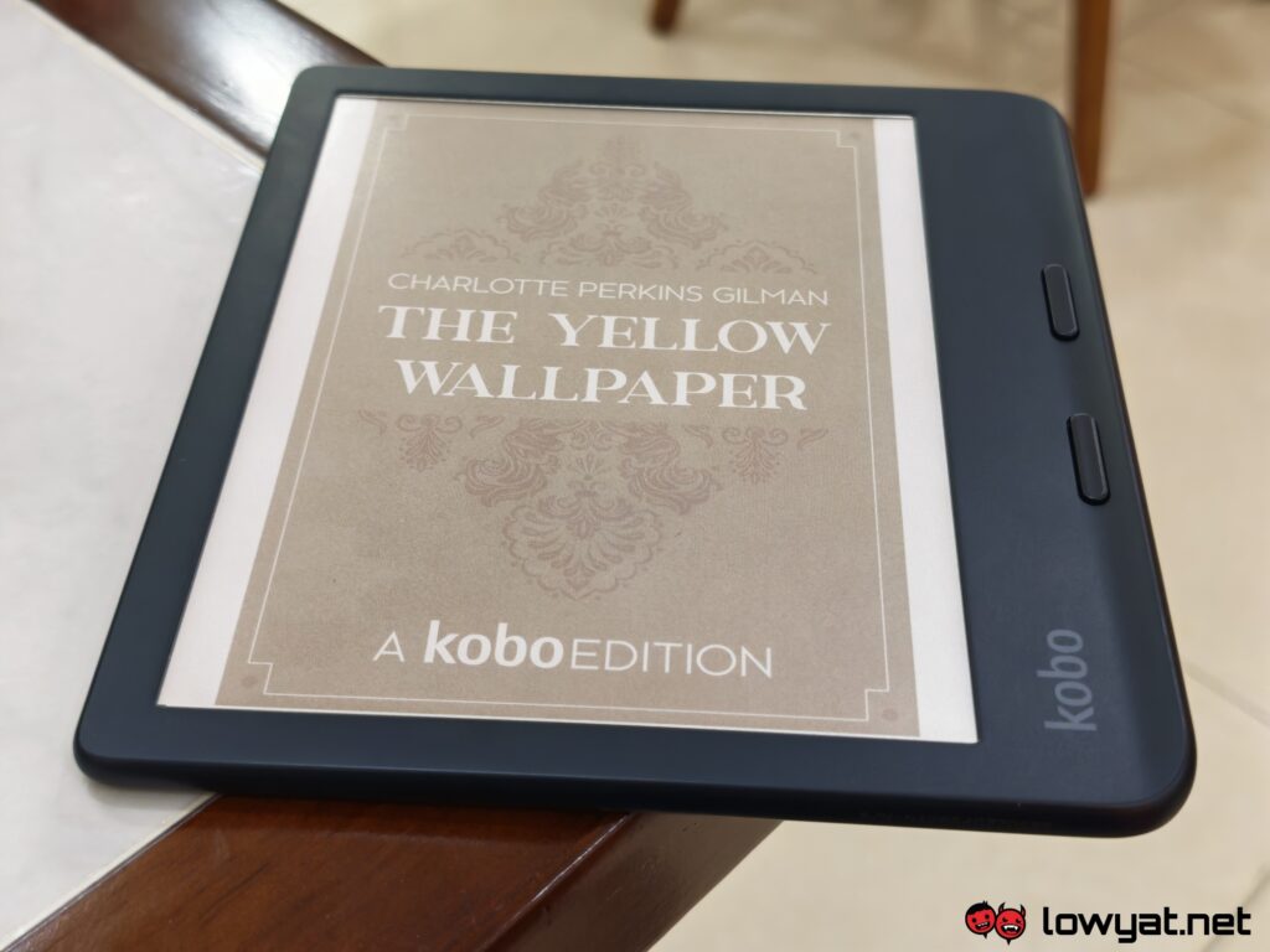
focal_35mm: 46
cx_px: 635
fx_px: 1688
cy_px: 476
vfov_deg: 31.5
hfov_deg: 41.2
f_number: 1.6
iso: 200
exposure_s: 1/50
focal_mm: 5.4
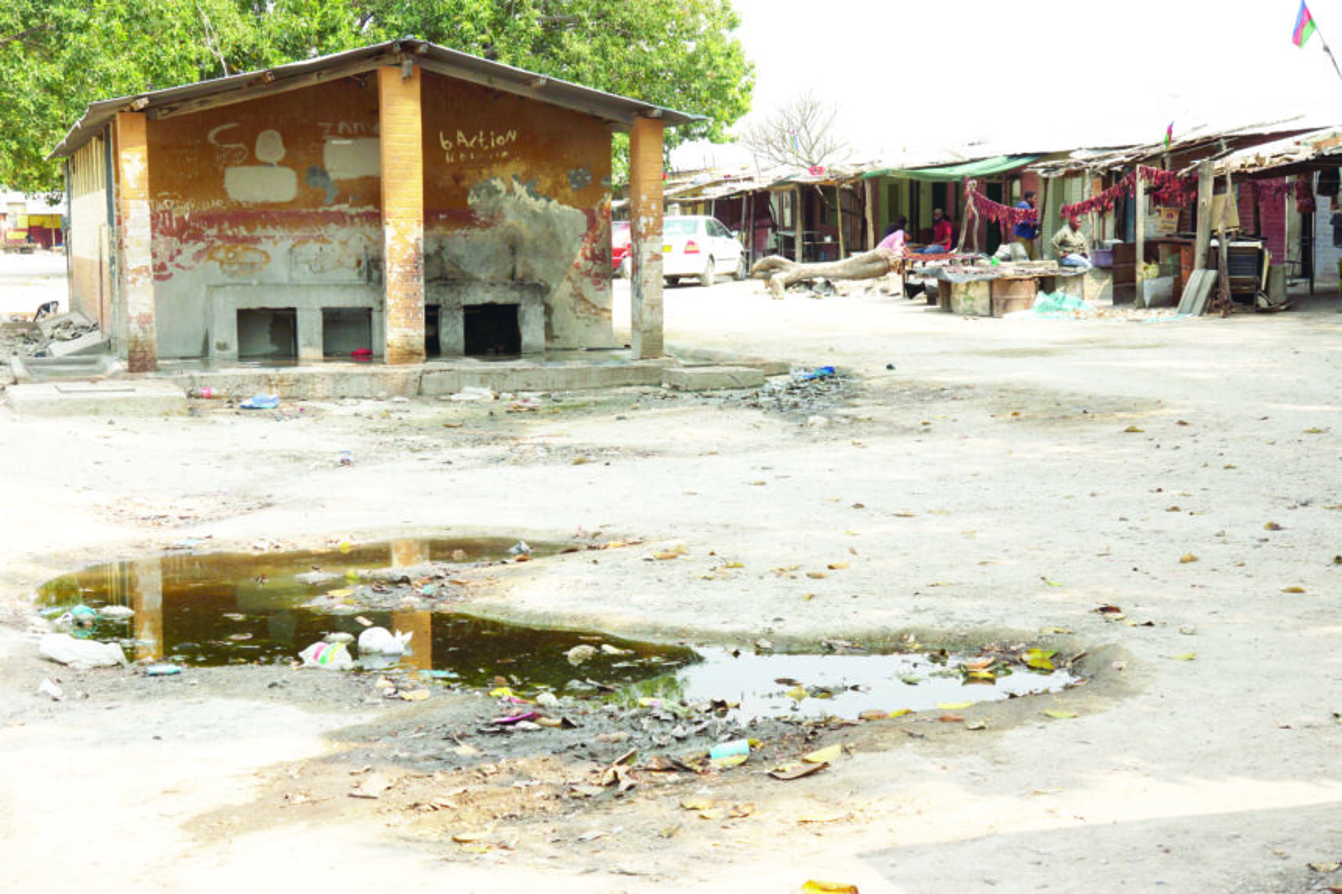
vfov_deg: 22.6
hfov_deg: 33.4
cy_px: 447
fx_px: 2236
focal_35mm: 60
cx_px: 671
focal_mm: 40
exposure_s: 1/250
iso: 100
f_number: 8
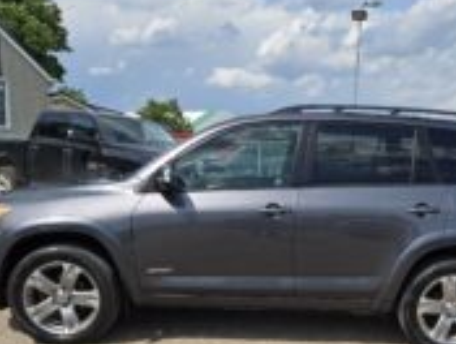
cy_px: 265
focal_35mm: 46
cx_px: 284
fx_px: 607
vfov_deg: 31.0
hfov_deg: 40.9
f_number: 1.8
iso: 32
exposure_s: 1/2921
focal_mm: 5.4
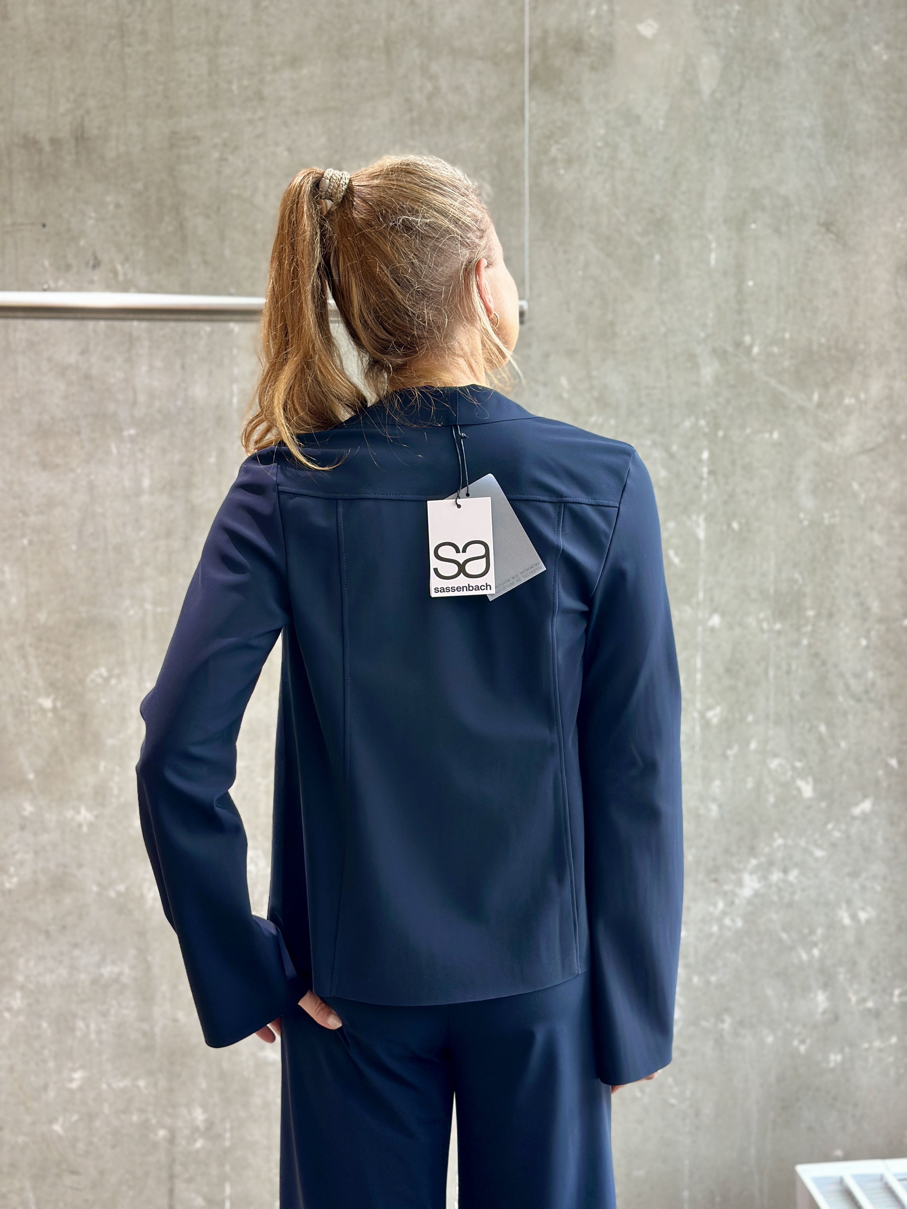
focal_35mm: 48
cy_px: 604
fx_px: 1677
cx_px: 454
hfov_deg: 30.3
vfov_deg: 39.7
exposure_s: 1/50
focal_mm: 6.86
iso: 80
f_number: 1.78
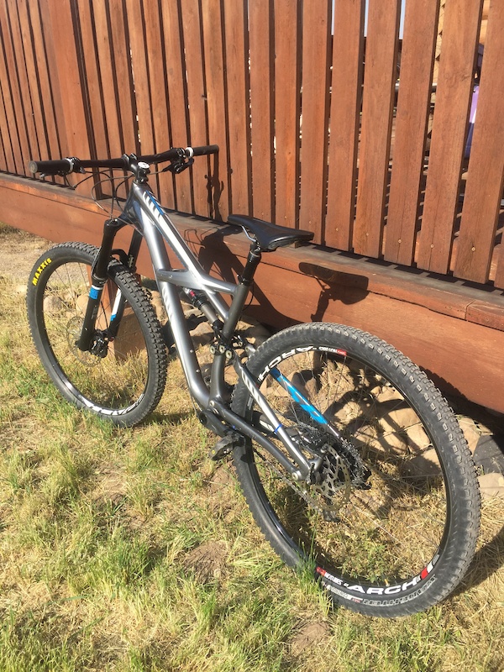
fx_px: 563
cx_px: 252
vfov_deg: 61.7
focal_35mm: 29
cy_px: 336
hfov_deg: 48.2
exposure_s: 1/1364
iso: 32
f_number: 2.2
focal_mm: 4.15
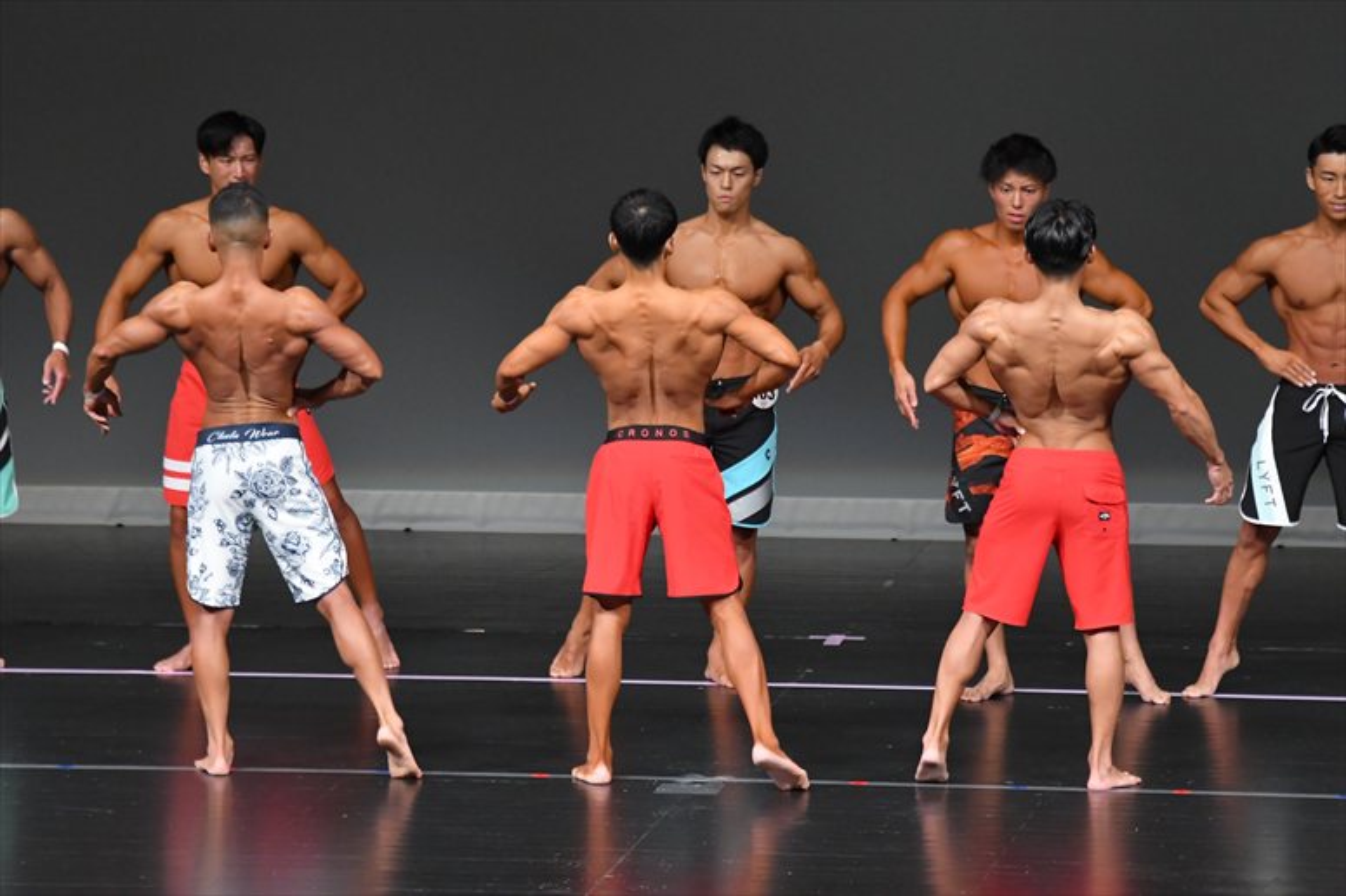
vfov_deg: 4.8
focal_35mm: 285
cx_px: 673
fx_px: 10651
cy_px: 448
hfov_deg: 7.2
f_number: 5.6
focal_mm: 190
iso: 4000
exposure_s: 1/400
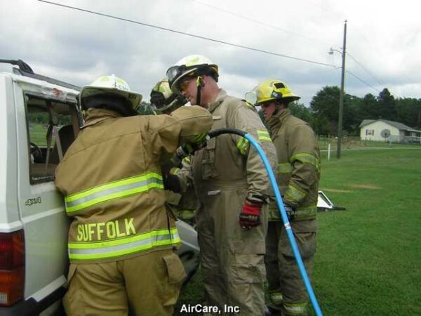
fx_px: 438
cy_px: 158
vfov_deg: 39.7
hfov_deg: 51.4
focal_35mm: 36
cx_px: 210
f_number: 5.2
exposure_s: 1/277
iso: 50
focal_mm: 4.7
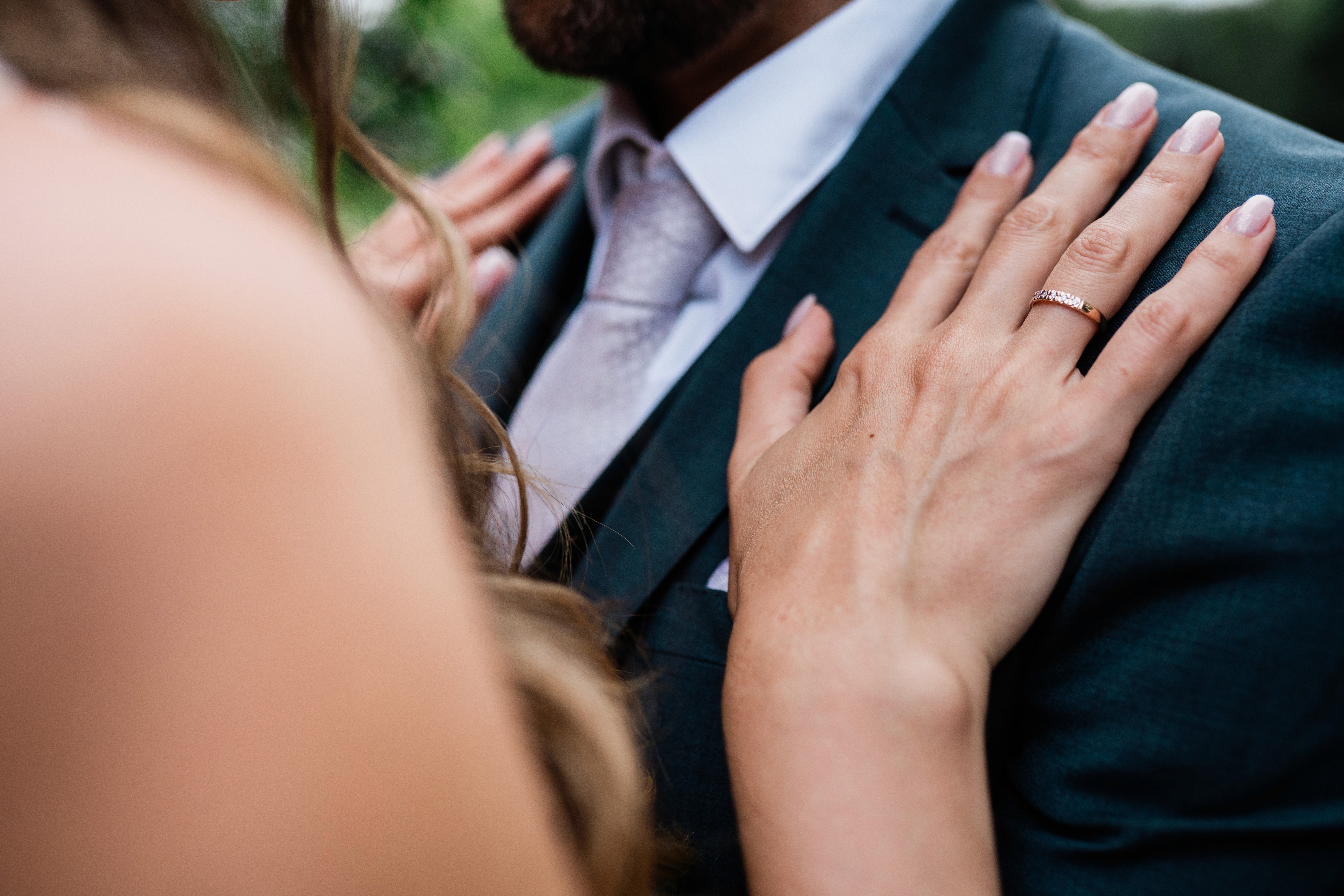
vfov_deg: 37.9
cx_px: 672
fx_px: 1307
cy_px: 448
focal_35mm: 35
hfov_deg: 54.4
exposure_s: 1/100
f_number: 2.5
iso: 640
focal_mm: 35
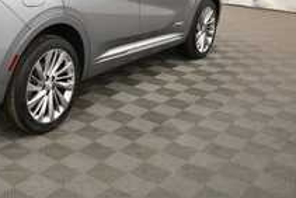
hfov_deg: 33.4
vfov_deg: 23.1
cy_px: 16
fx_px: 469
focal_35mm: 57
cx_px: 38
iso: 1000
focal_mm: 20
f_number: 5.6
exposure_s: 1/125
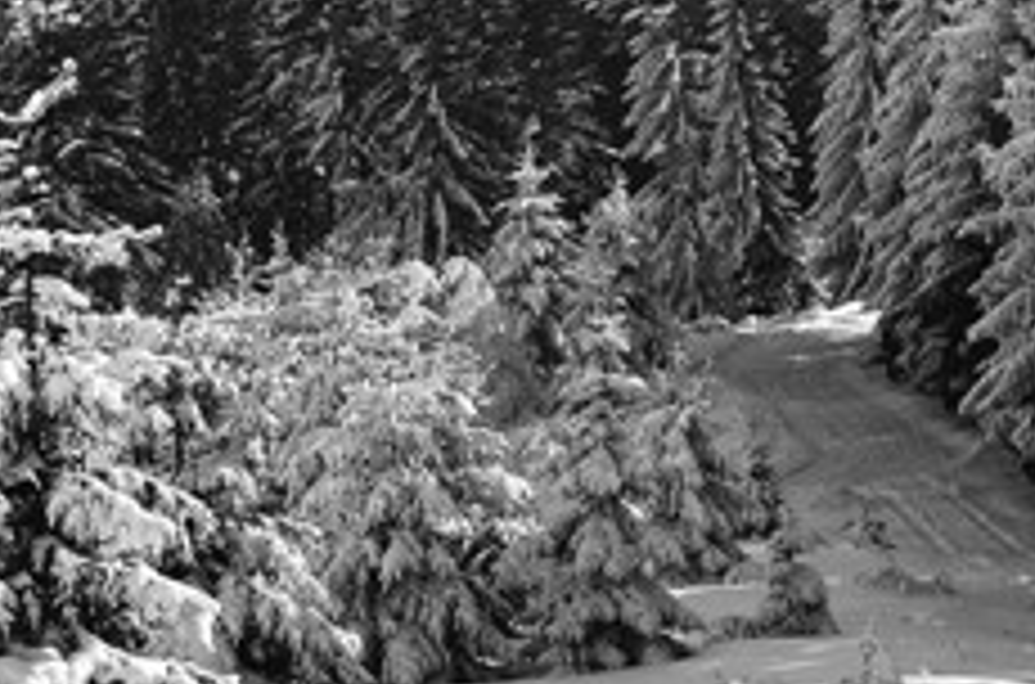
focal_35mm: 146
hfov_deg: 13.8
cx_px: 1040
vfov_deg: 9.3
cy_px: 151
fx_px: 4197
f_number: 13
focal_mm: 35
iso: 200
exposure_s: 1/200
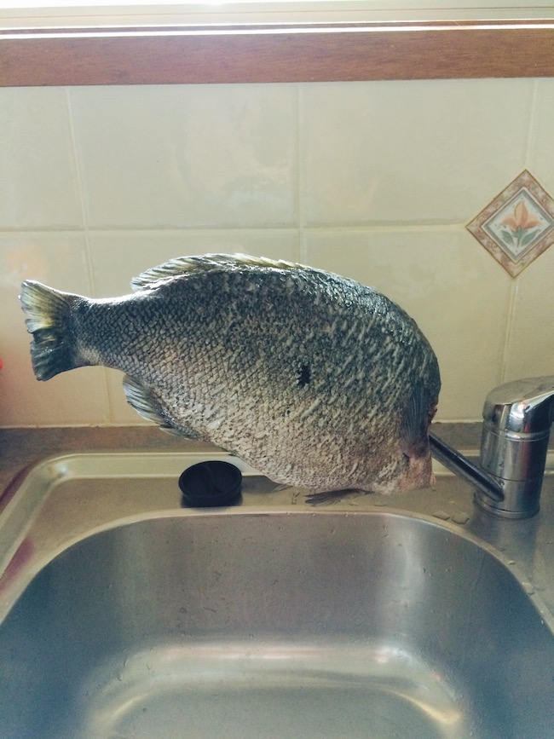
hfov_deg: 48.2
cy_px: 370
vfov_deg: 61.7
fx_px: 619
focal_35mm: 29
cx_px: 277
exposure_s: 1/30
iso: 100
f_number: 2.2
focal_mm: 4.15
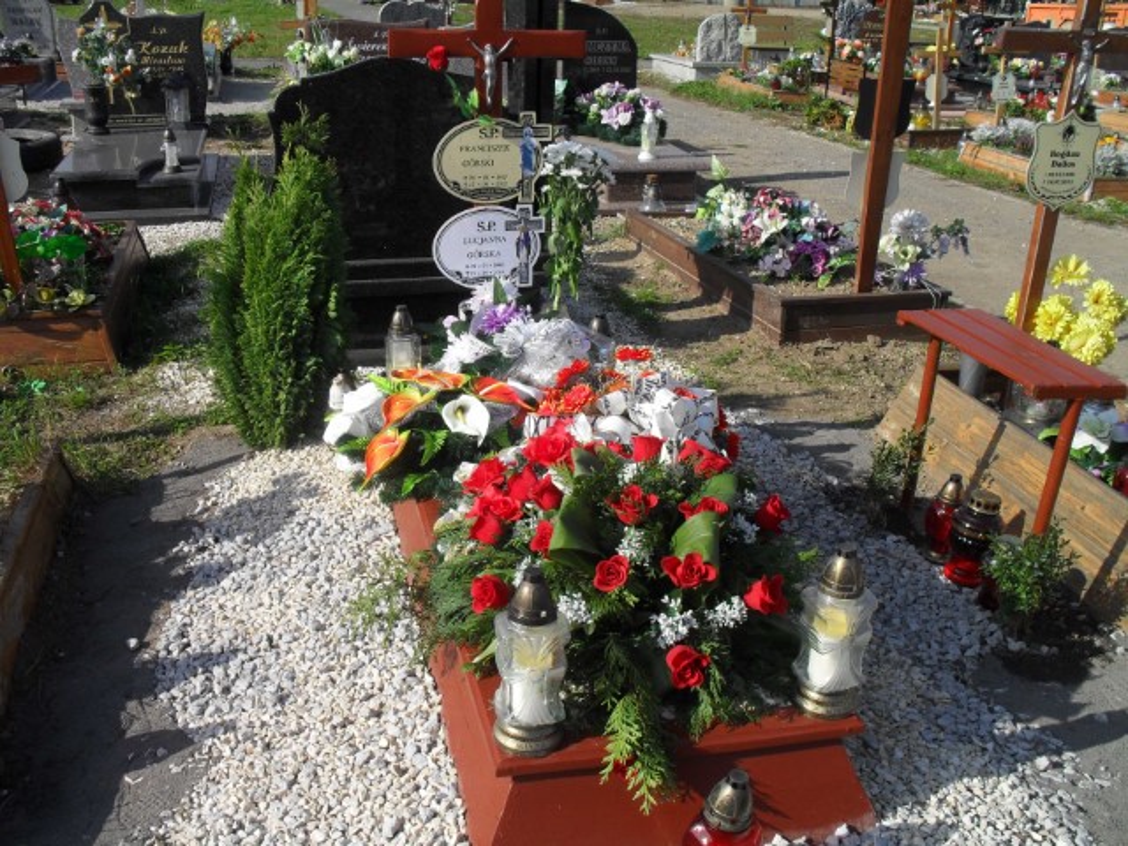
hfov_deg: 52.6
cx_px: 564
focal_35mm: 35
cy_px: 423
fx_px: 1141
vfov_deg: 40.7
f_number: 8.4
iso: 100
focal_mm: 6.3
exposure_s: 1/180
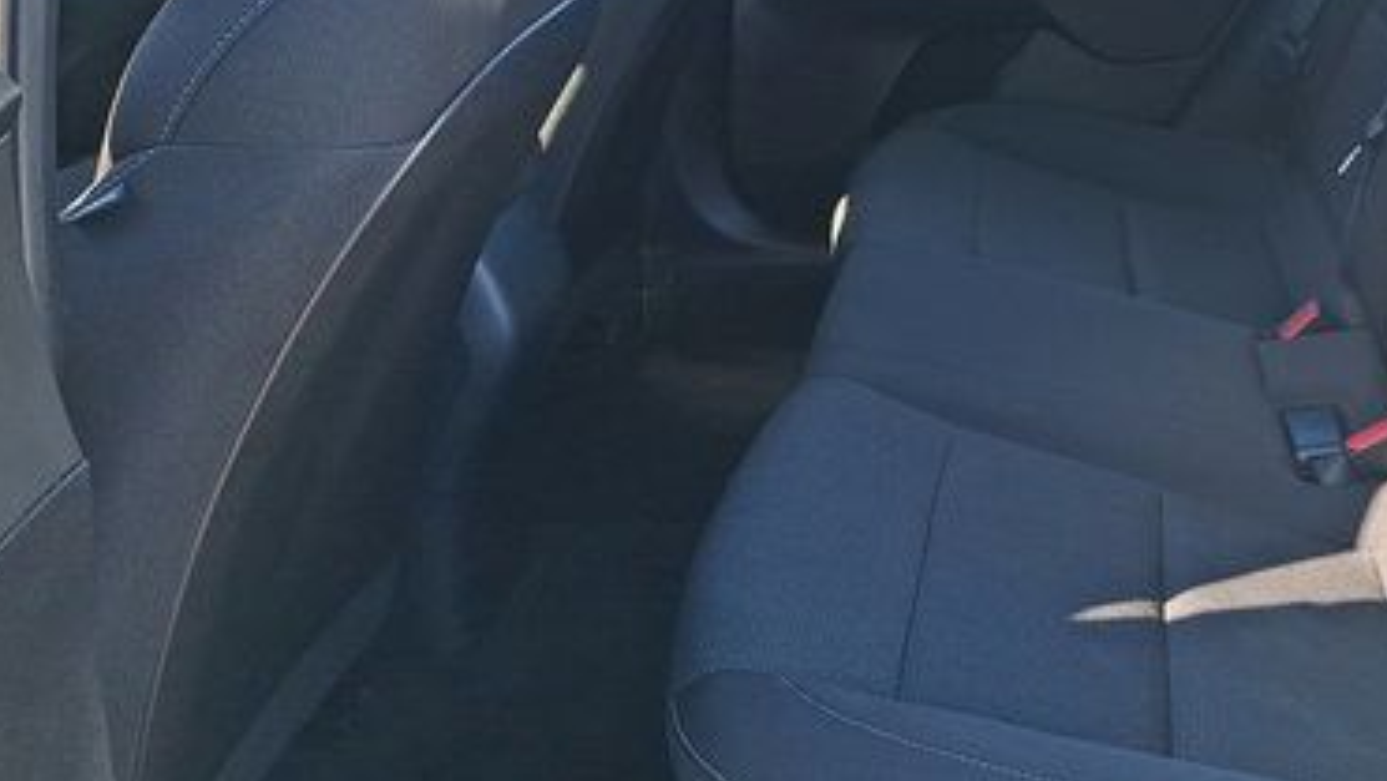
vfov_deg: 25.0
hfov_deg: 42.7
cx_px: 991
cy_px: 135
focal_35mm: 47
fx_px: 1729
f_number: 1.8
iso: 30
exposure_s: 1/238
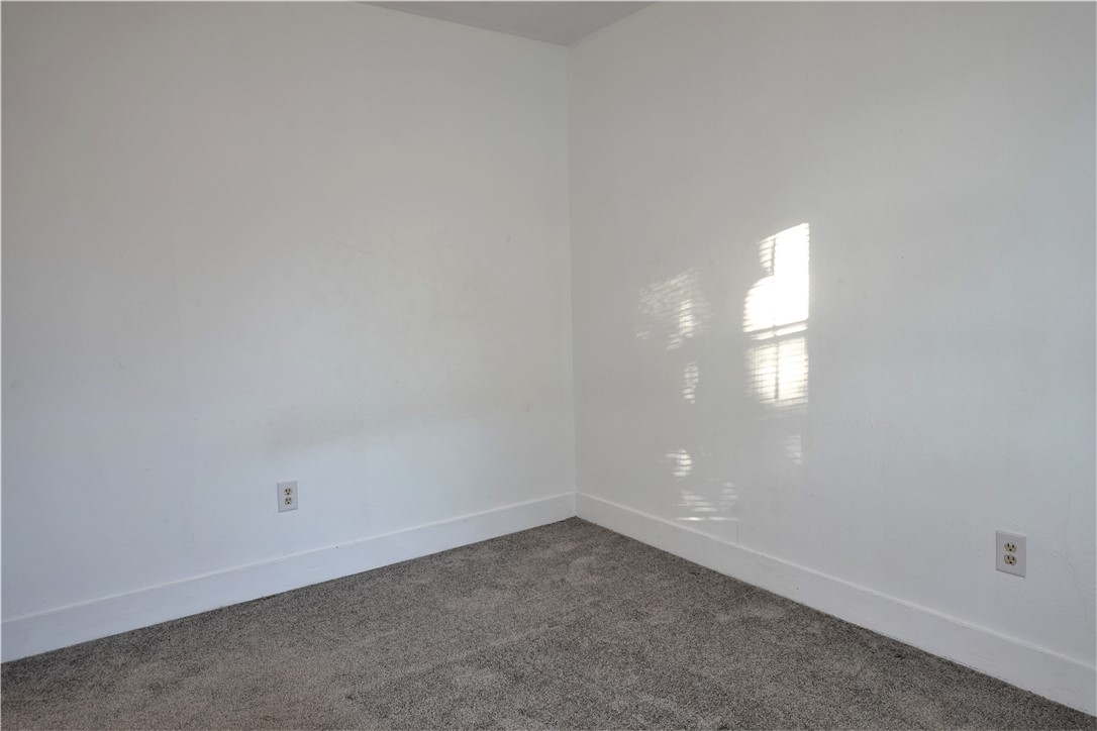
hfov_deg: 73.7
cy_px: 366
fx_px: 731
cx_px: 548
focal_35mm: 24
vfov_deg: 53.1
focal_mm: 9
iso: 100
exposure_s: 1/30
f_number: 2.8
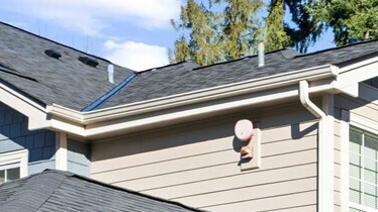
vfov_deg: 7.9
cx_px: 678
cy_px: 532
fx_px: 1406
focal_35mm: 140
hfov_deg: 13.7
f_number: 8
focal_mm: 29.5
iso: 200
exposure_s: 1/250
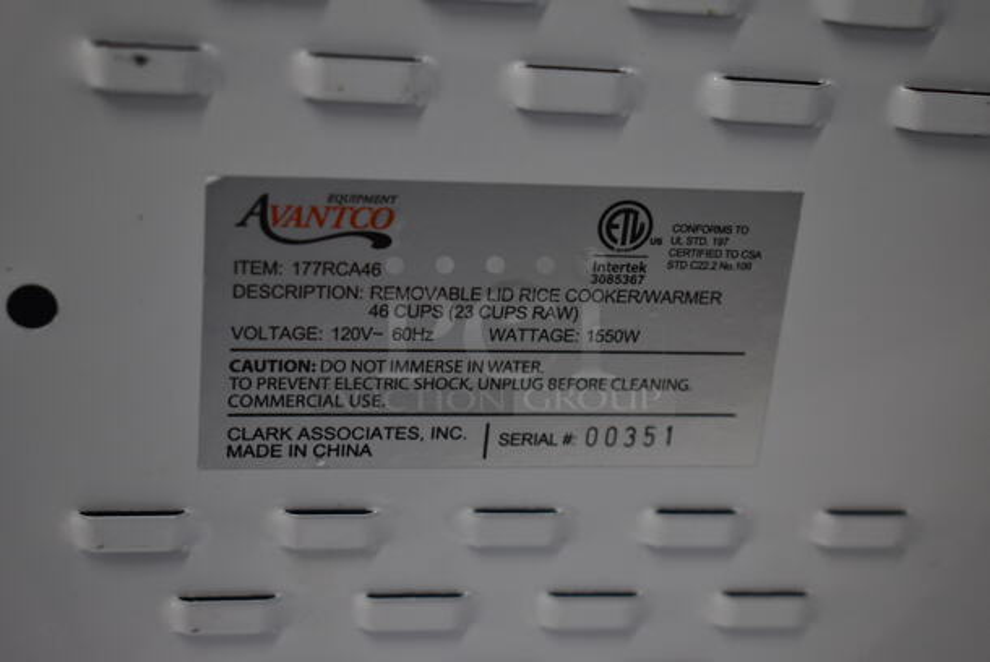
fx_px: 1734
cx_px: 495
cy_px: 331
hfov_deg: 31.9
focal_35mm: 63
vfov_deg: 21.6
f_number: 5
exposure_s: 1/60
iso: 900
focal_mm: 42
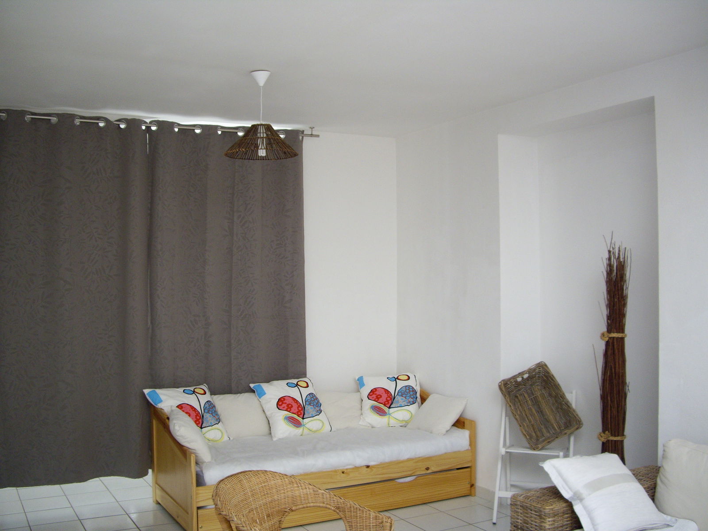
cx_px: 354
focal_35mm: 38
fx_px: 777
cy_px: 266
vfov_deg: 37.7
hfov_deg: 49.0
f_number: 2.8
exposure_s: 1/50
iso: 200
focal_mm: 7.9
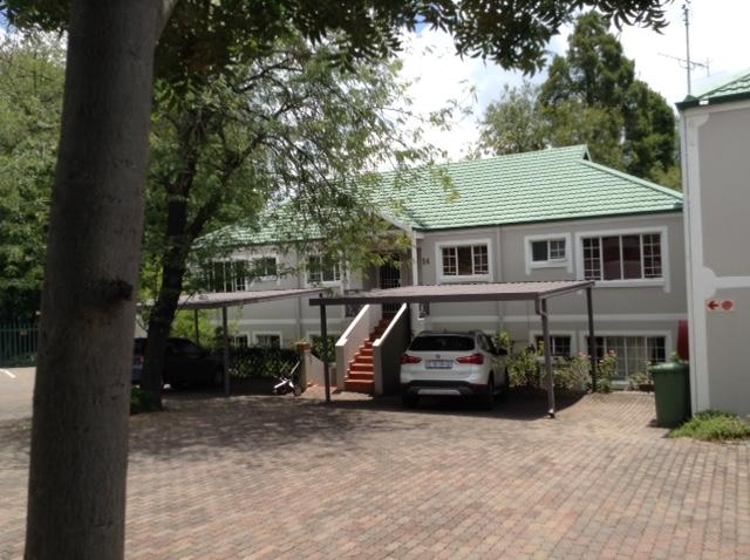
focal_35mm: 33
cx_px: 375
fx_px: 714
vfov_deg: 42.8
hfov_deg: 55.4
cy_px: 280
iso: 25
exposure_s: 1/1054
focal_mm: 3.3
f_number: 2.4
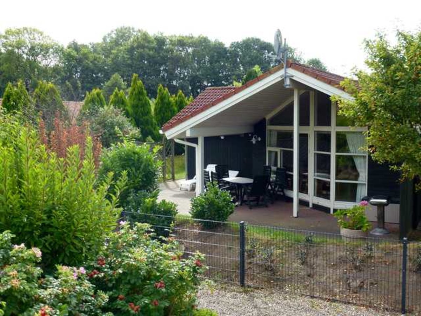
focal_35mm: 38
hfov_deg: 49.0
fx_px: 462
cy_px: 158
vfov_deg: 37.7
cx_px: 210
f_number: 3.8
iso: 100
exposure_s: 1/250
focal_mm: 6.8
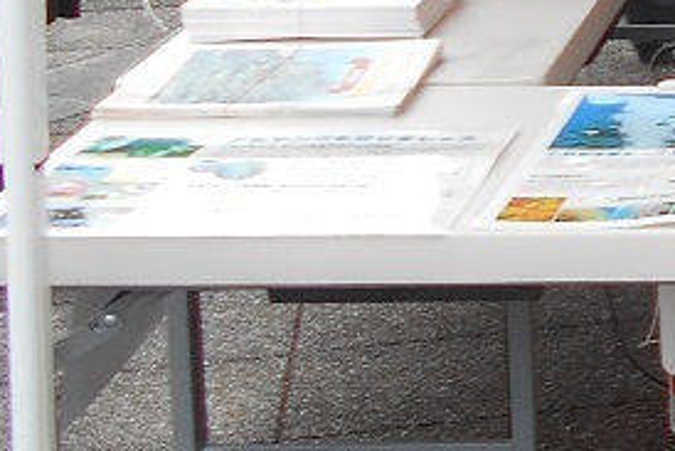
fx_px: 2382
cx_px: 1498
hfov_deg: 13.1
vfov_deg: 10.5
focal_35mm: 127
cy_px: -173
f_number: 3.2
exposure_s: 1/40
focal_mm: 4.6
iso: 80
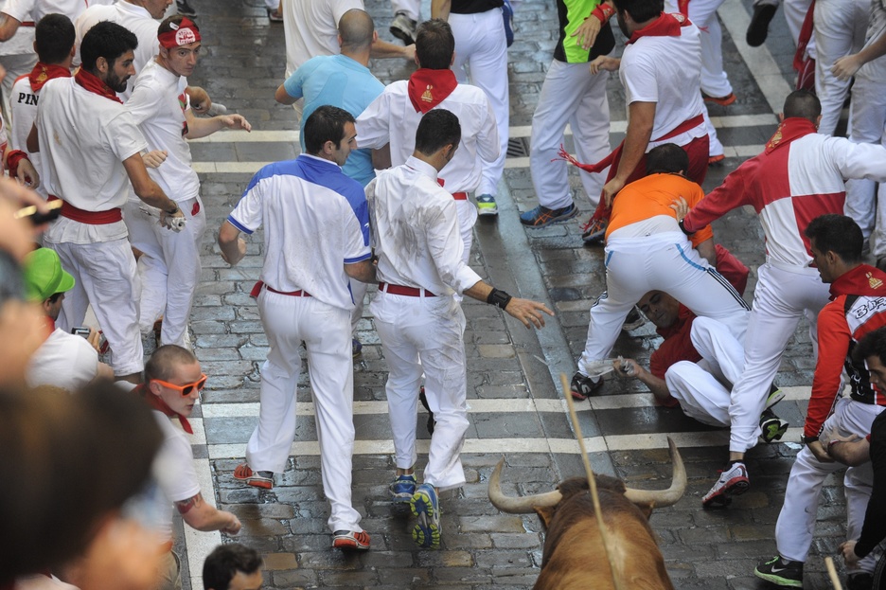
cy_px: 295
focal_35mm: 200
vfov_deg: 6.9
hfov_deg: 10.3
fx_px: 4919
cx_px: 443
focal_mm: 200
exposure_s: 1/500
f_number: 3.5
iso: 3200
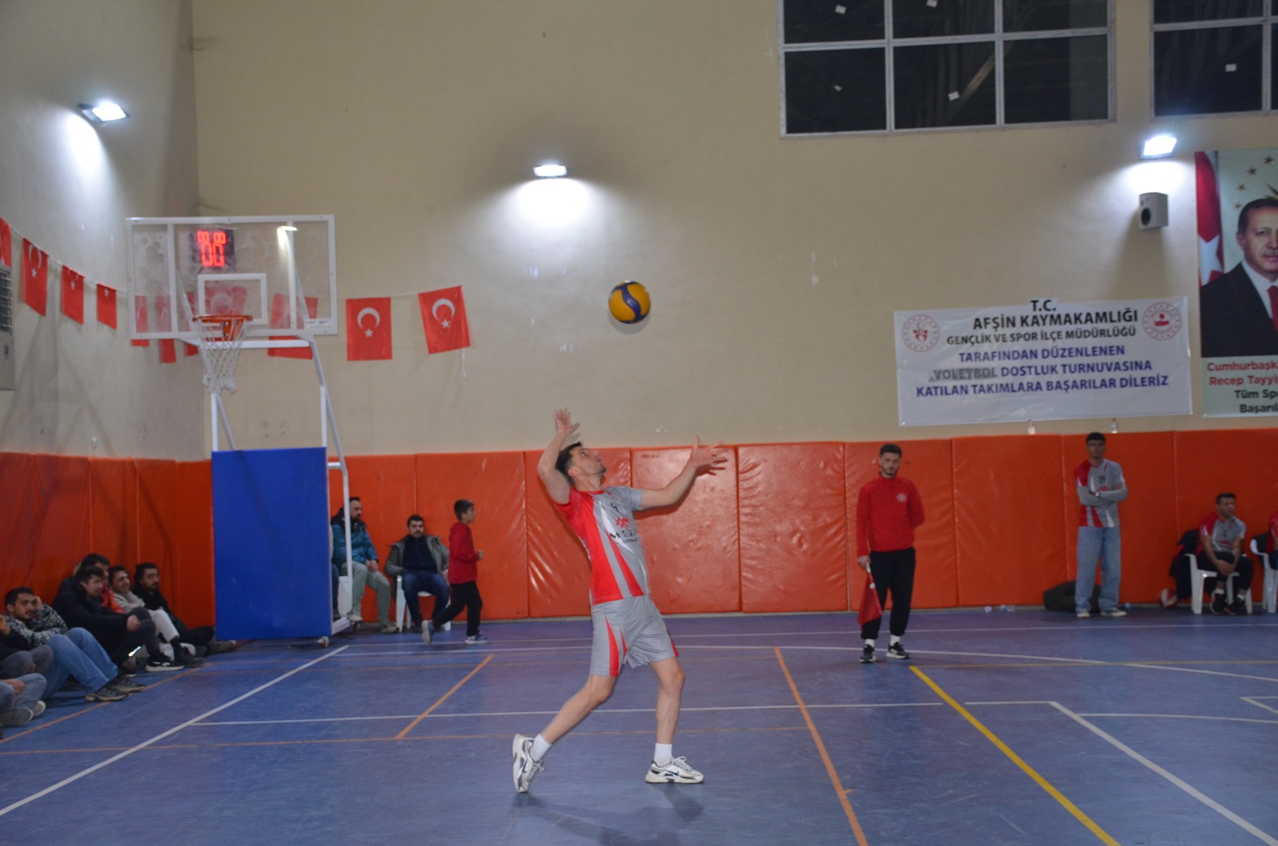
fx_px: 1700
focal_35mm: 48
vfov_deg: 27.9
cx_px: 639
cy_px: 423
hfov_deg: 41.2
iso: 800
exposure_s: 1/60
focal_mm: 32
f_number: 4
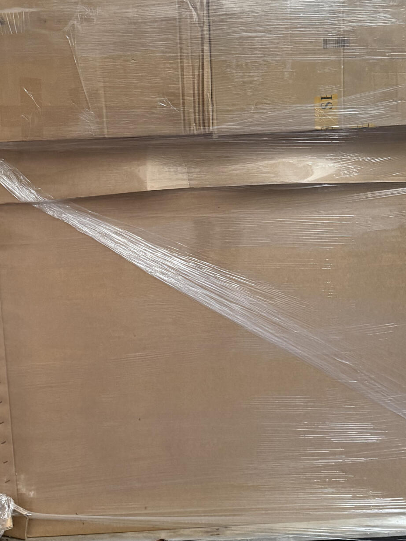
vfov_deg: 37.6
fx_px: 782
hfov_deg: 29.1
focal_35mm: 50
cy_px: 168
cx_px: 208
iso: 320
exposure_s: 1/50
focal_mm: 6.76
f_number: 1.78
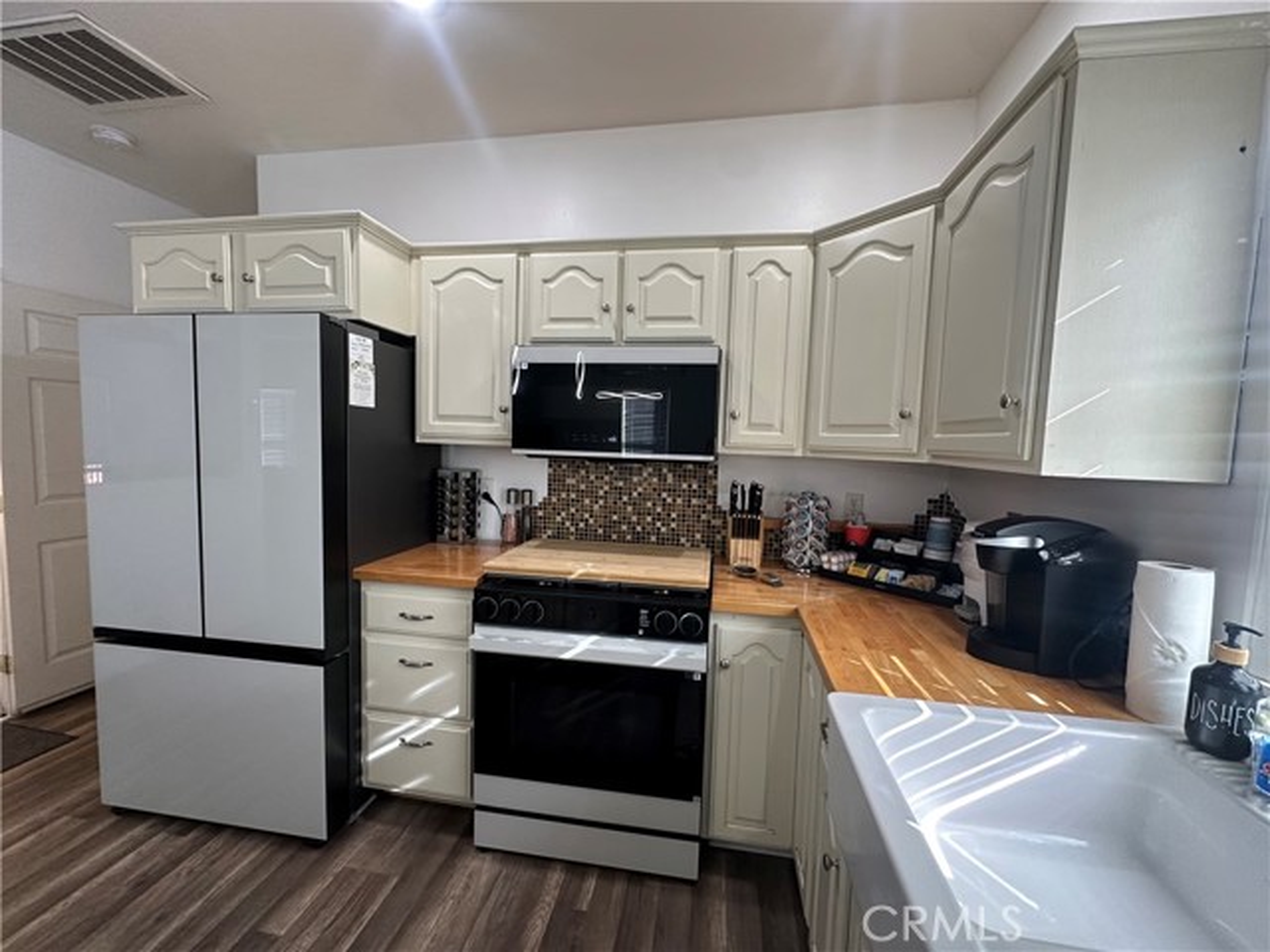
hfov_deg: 102.1
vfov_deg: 85.7
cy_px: 476
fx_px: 514
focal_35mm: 14
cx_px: 635
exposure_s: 1/60
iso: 200
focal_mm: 2.22
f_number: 2.2
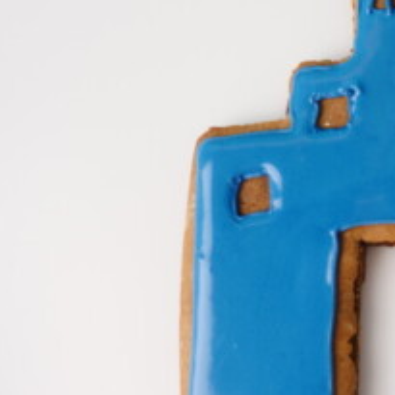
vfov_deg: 19.3
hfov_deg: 18.3
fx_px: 1162
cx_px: 476
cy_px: 198
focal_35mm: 90
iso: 200
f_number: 2.8
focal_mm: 19
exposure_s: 1/250
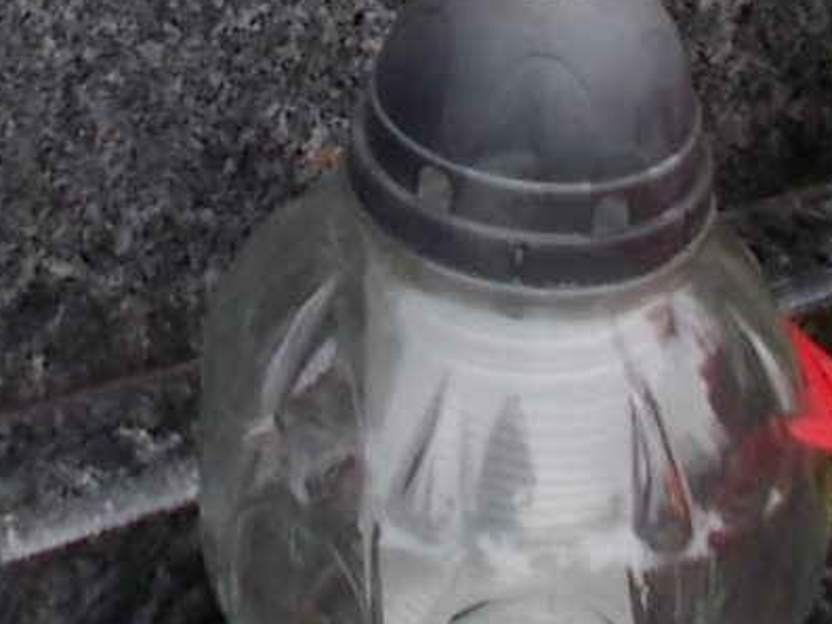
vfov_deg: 12.7
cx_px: 221
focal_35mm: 105
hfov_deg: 18.6
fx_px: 2524
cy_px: -532
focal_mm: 4.6
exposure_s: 1/320
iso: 80
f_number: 3.2
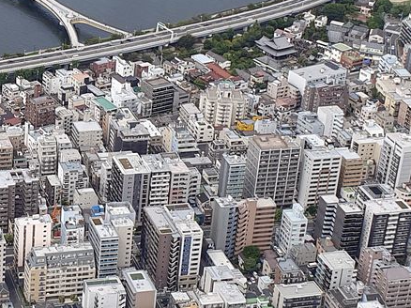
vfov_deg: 15.5
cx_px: -62
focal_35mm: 95
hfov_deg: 19.6
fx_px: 1127
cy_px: 76
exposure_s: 1/974
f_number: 2.4
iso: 50
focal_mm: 4.32
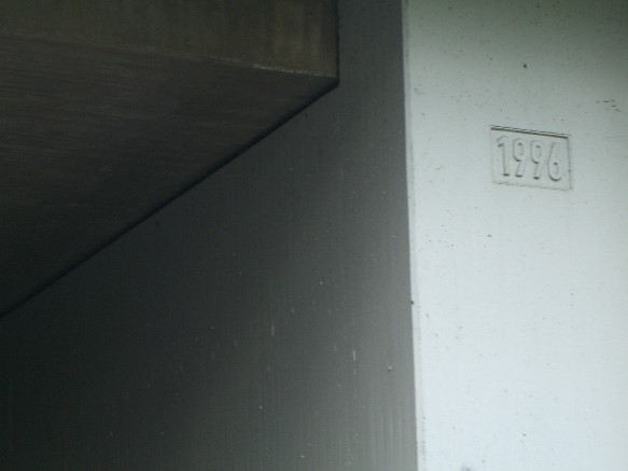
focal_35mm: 114
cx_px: 314
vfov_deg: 13.0
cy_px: 236
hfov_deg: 17.3
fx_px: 2068
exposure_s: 1/60
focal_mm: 23.7
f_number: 5.1
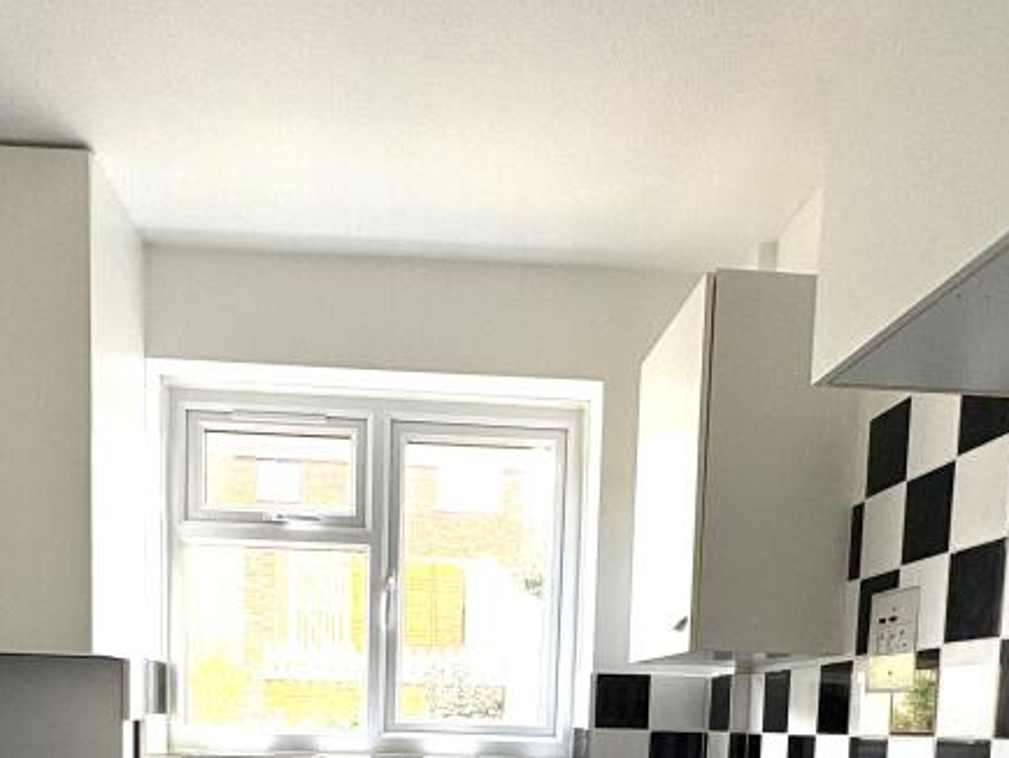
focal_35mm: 33
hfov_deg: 55.2
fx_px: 962
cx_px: 460
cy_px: 800
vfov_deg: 37.2
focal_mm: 2.22
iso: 125
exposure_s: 1/99
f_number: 2.2
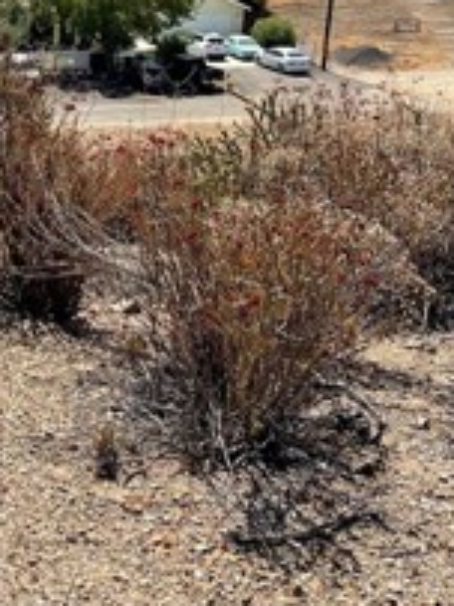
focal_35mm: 82
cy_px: 6
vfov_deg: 22.9
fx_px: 1435
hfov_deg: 17.4
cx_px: -48
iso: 32
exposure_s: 1/5376
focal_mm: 5.1
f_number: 1.6
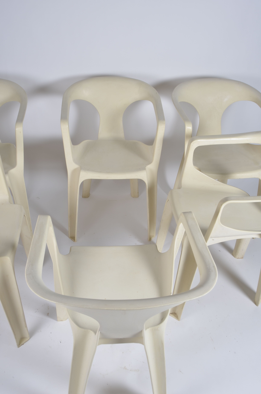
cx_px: 130
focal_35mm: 36
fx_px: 393
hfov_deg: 36.7
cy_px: 197
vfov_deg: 53.2
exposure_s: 1/125
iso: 100
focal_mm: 24
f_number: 11
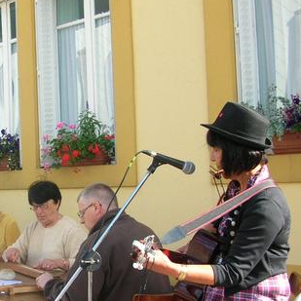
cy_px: 197
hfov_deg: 26.3
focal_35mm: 64
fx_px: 630
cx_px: 54
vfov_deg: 26.8
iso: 50
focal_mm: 5.8
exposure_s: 1/225
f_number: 2.8
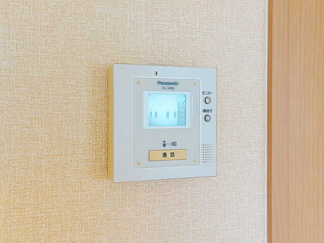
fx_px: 225
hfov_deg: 71.6
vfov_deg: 56.8
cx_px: 162
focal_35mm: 24
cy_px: 122
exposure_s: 1/60
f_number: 1.8
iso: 40
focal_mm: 5.23
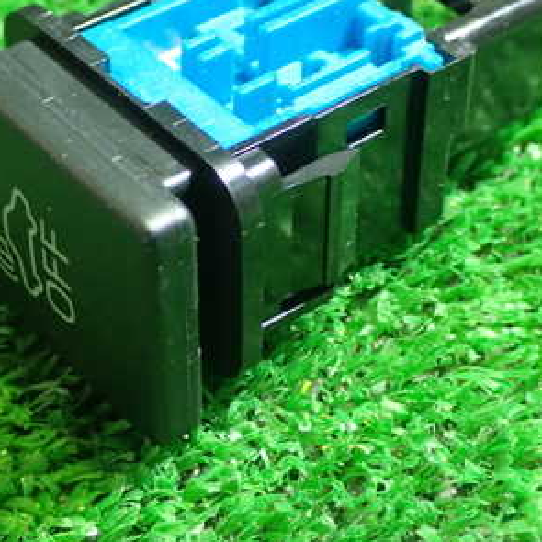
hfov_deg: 17.9
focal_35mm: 97
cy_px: 186
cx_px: 193
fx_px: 1718
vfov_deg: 17.9
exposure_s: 1/20
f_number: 3.3
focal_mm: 9.65
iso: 800
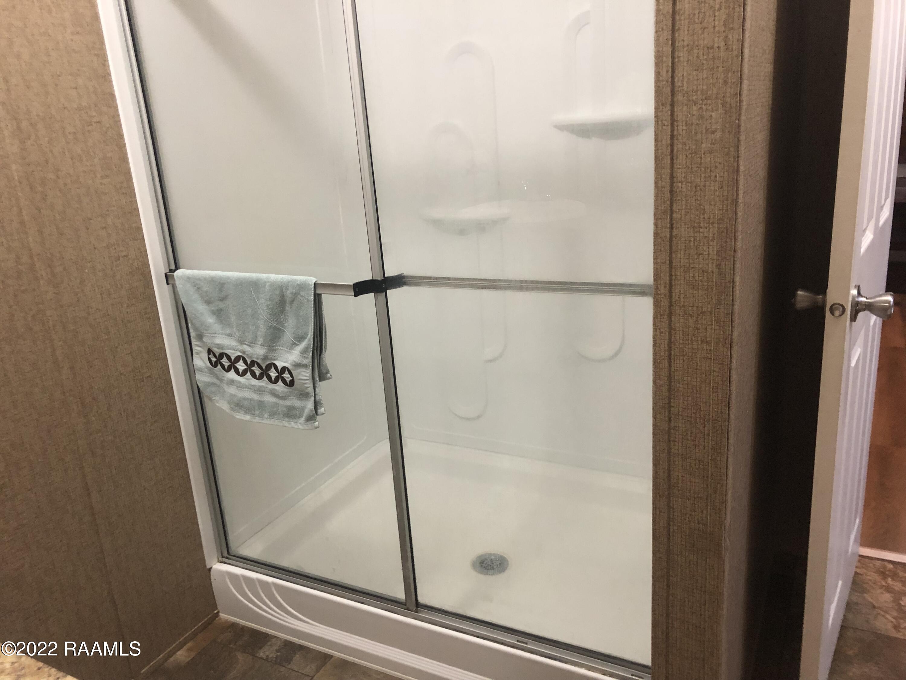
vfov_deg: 49.7
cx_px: 453
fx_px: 733
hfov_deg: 63.4
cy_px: 340
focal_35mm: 28
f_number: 1.8
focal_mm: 3.99
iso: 80
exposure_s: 1/15
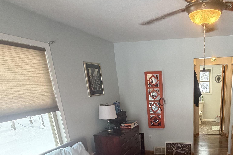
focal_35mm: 29
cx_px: 179
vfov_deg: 41.0
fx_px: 188
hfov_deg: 59.7
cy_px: 143
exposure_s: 1/60
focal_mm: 2.22
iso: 320
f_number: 2.2
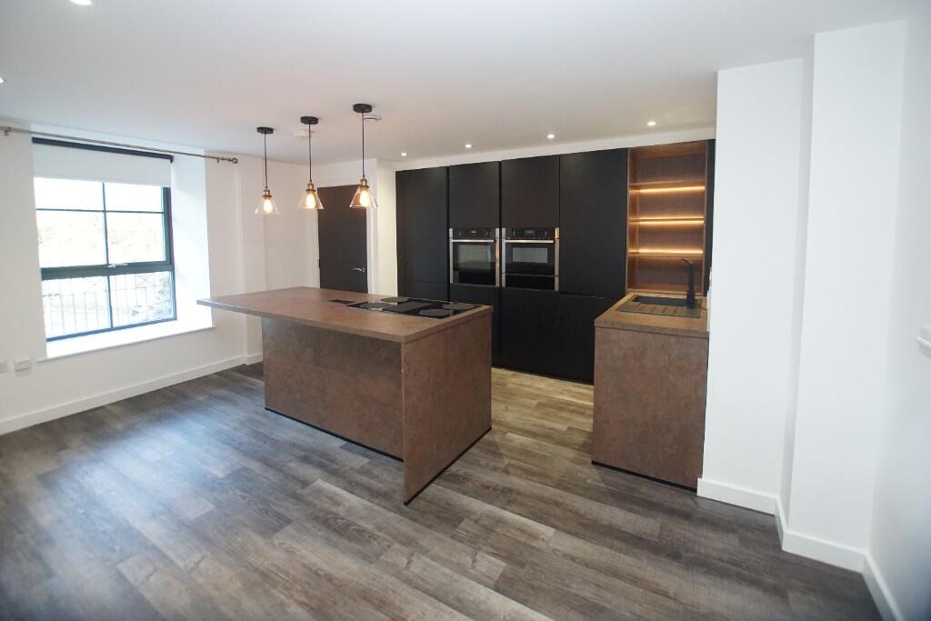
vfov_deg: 77.3
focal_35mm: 15
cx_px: 466
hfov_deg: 100.4
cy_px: 310
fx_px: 388
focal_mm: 10
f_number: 3.5
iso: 2500
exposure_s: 1/160
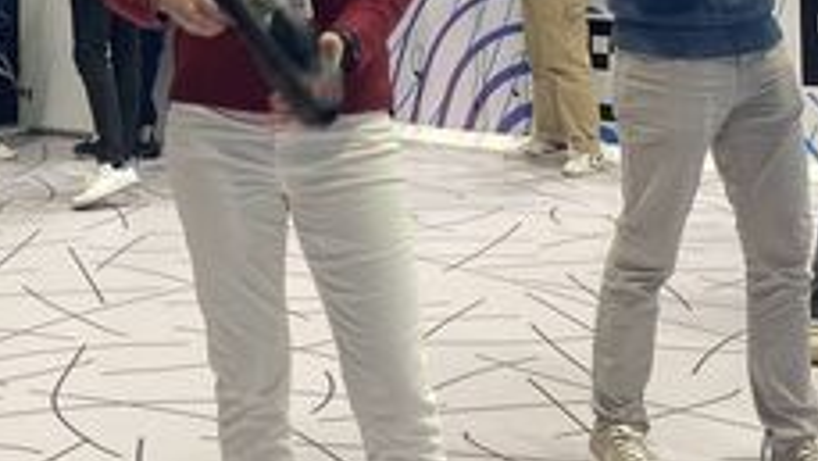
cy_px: -166
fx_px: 1649
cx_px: 200
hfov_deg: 27.5
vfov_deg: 15.1
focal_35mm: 76
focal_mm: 4.25
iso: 80
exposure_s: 1/100
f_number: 1.8
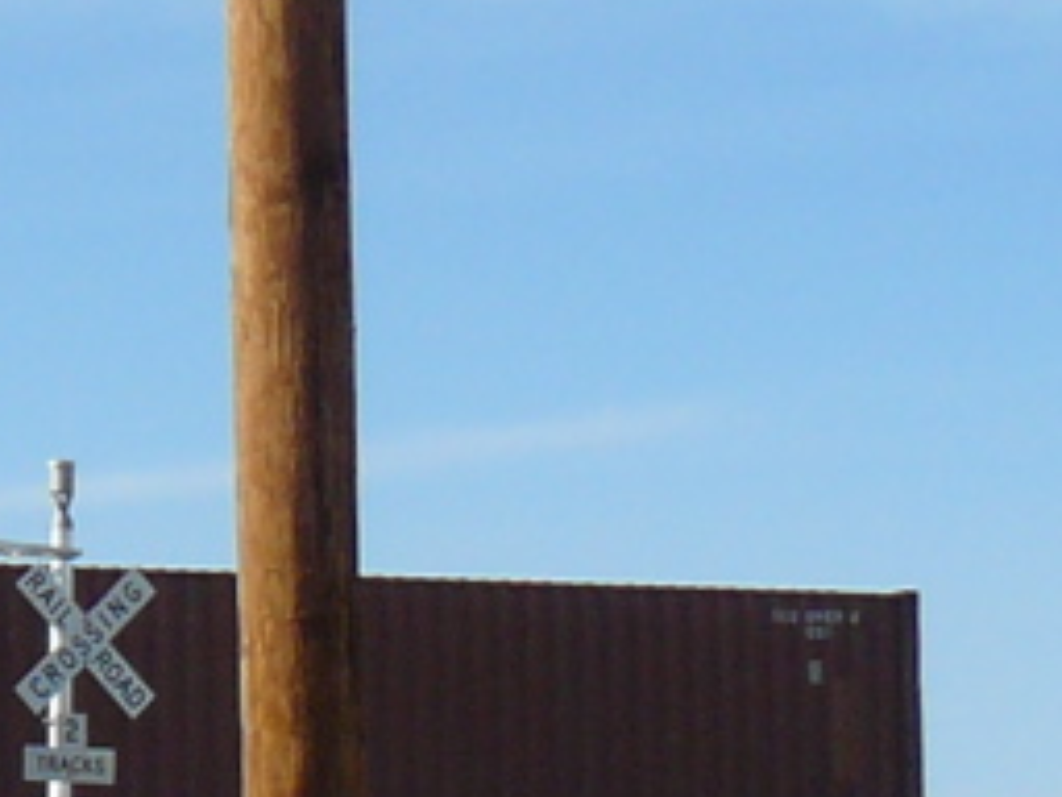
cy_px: 417
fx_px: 6473
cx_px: -1062
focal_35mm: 211
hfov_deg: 8.8
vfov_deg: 7.0
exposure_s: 1/800
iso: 100
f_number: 4.5
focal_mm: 6
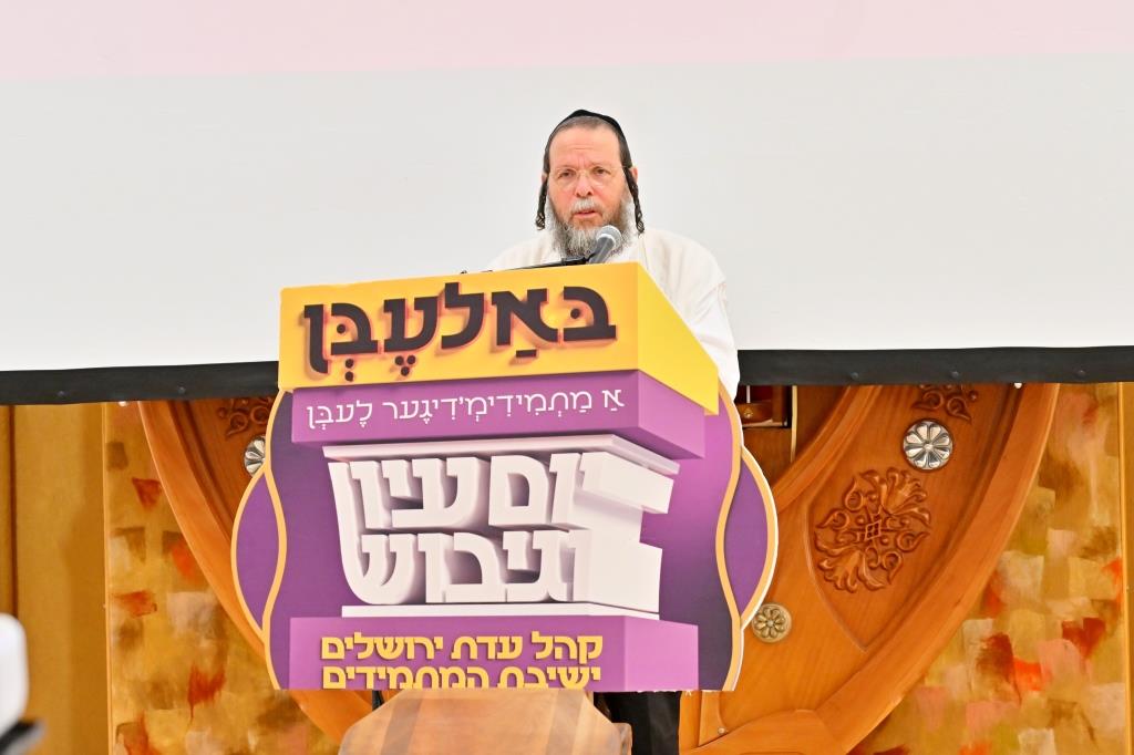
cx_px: 567
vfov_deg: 9.9
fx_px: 4345
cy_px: 378
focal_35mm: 138
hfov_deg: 14.9
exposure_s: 1/160
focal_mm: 92
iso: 800
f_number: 4
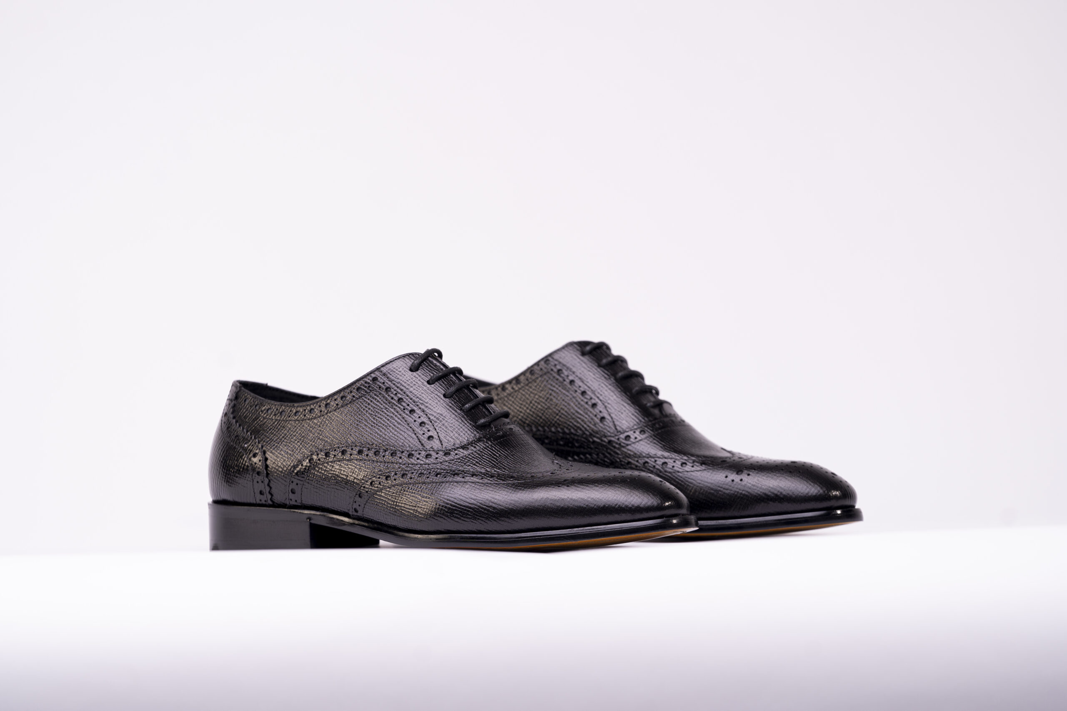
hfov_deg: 10.4
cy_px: 356
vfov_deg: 6.9
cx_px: 534
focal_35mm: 198
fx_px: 5868
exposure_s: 1/100
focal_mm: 198
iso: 100
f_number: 5
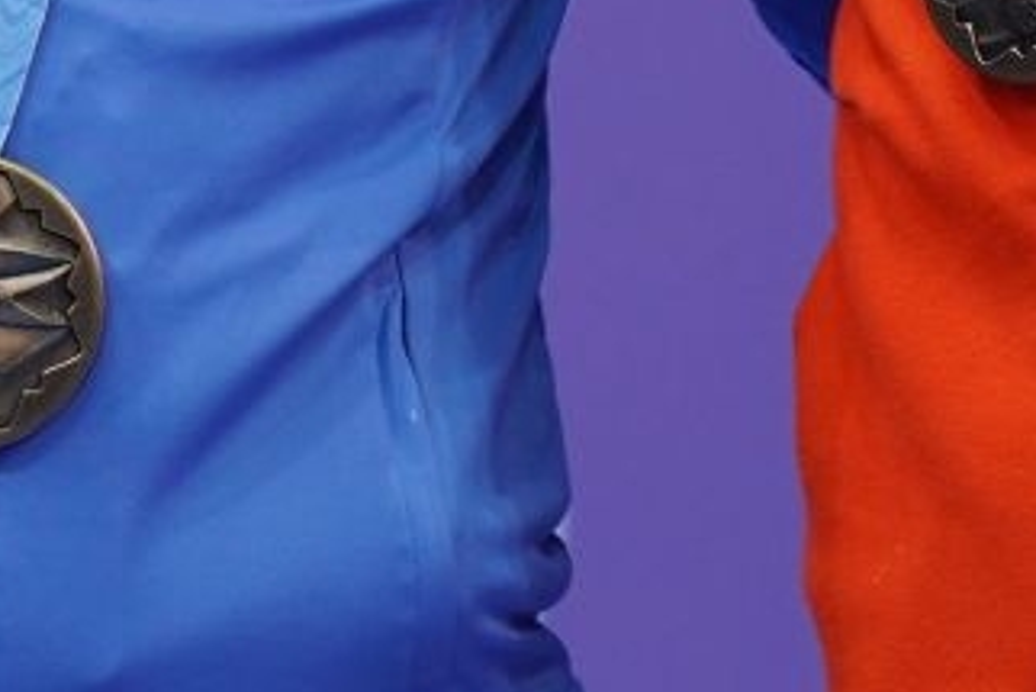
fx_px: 64286
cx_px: -586
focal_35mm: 2233
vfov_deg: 0.6
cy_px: -312
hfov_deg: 0.9
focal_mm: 400
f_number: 2.8
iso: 800
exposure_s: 1/500
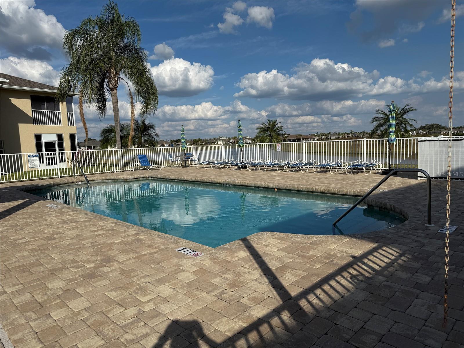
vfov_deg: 56.8
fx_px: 322
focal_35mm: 24
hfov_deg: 71.6
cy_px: 174
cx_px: 232
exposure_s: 1/10309
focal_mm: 6.76
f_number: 1.78
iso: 80
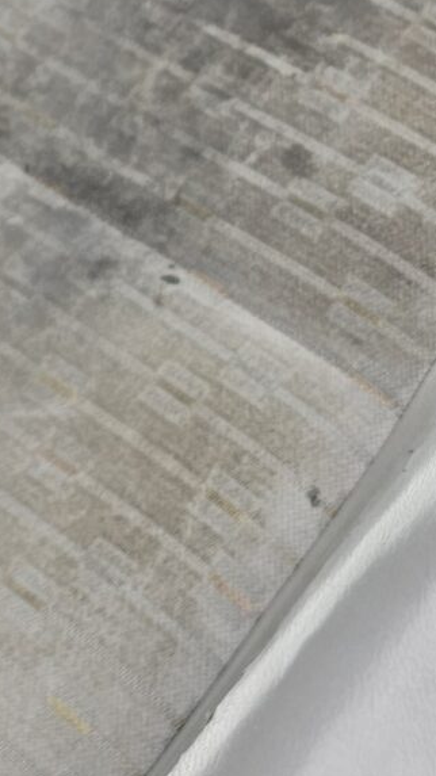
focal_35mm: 112
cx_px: 489
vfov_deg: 18.0
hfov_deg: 10.7
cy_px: -192
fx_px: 2304
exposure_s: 1/190
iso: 64
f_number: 1.7
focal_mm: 6.3
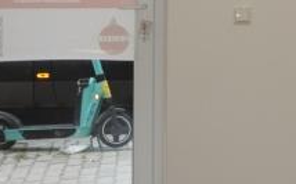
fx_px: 1063
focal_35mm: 132
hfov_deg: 14.7
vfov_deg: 9.7
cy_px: -48
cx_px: 455
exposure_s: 1/80
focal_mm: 18
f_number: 4.5
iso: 800
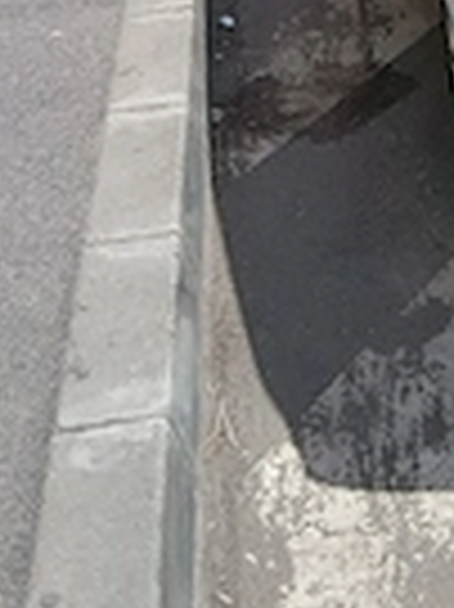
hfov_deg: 17.7
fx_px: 1349
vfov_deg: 23.3
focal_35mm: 77
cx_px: 616
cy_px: -117
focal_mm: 3.98
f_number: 1.8
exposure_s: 1/526
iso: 20
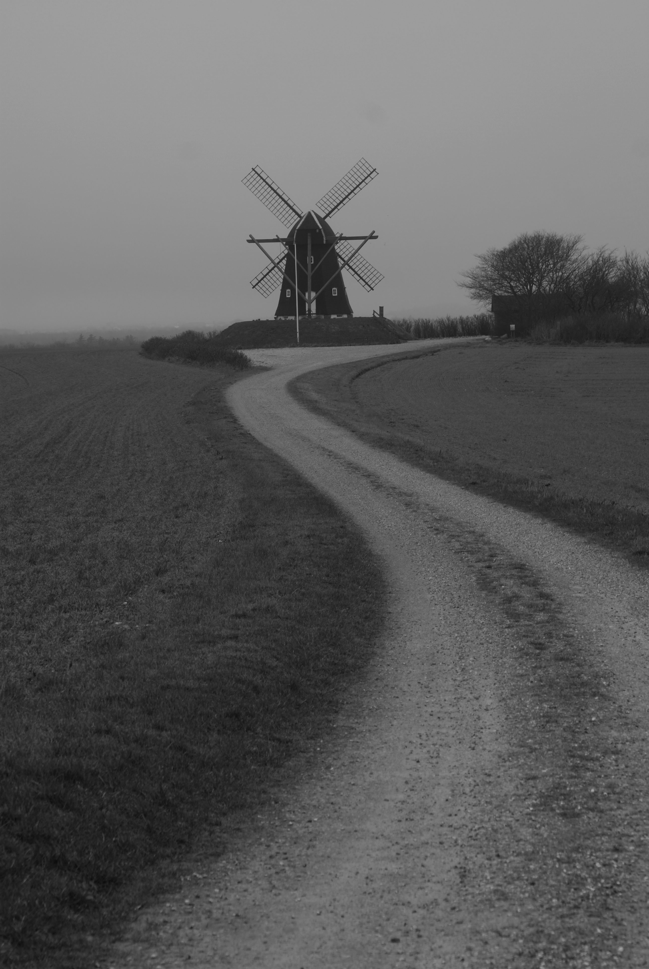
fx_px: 2831
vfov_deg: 19.4
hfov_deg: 13.1
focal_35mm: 105
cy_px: 484
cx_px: 324
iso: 100
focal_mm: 70
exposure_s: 1/160
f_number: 6.3
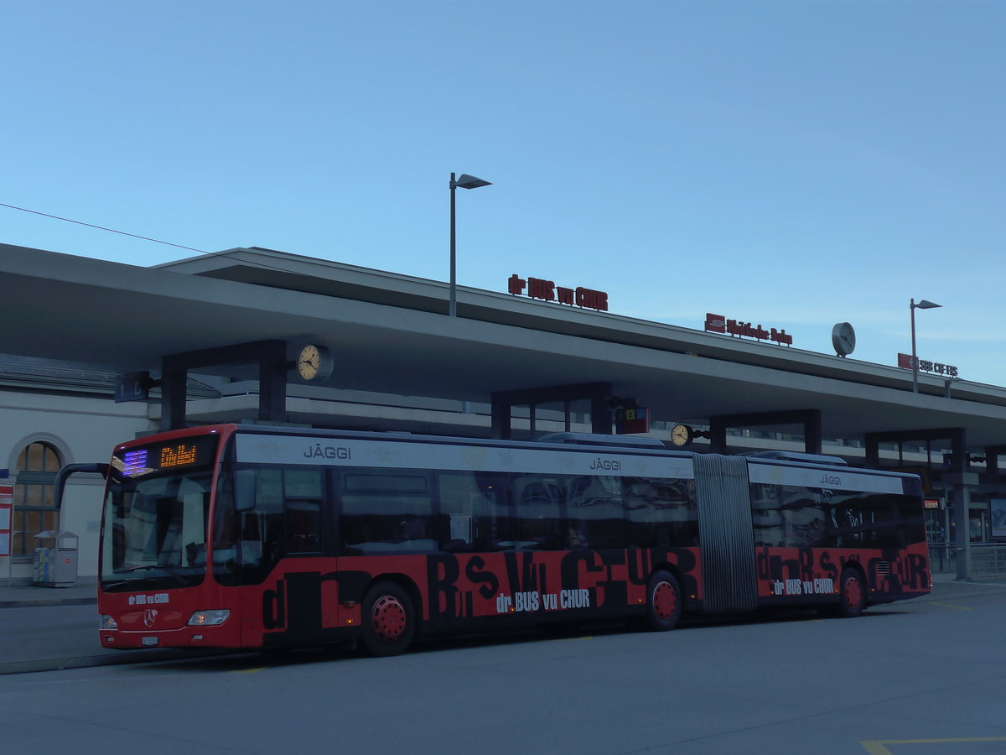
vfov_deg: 29.7
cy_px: 378
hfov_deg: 38.9
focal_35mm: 49
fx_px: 1424
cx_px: 503
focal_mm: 10.1
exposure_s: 1/640
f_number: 3.2
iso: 160
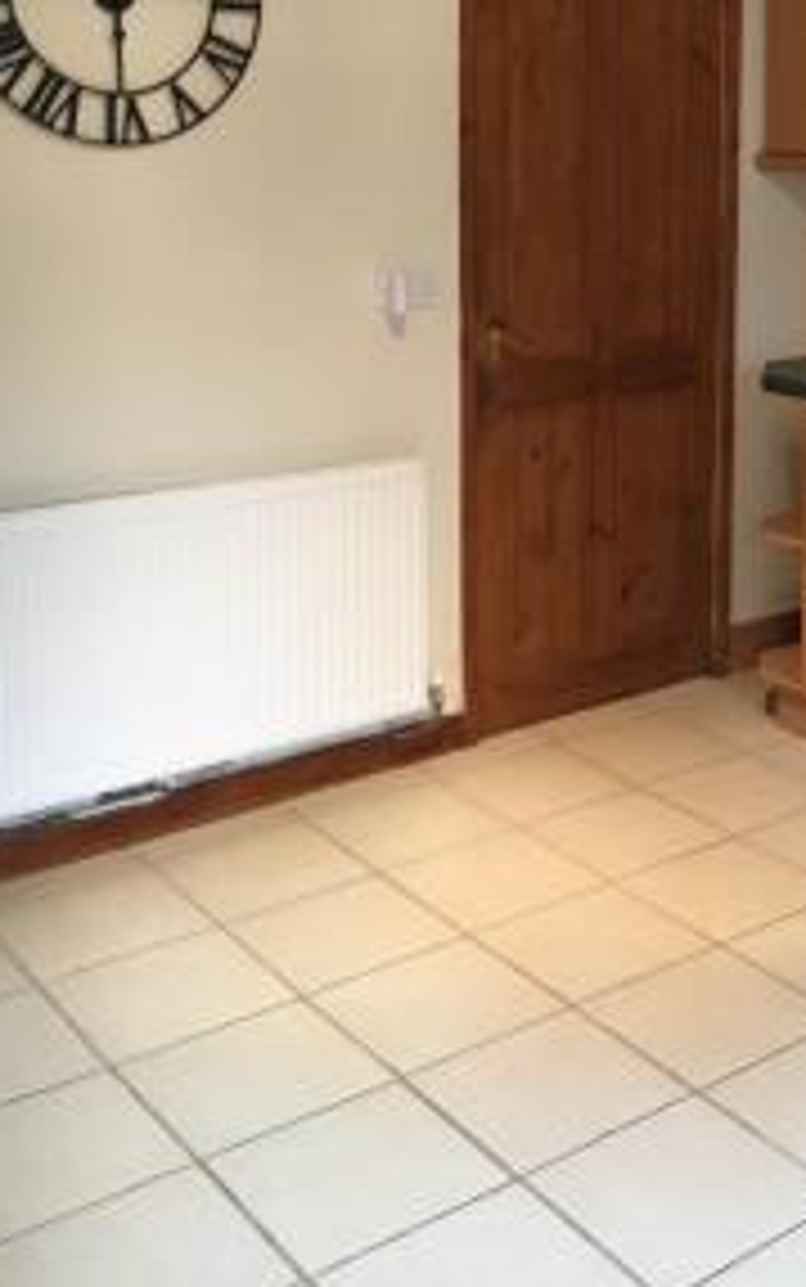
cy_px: 335
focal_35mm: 47
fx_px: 1650
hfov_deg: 26.6
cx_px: 711
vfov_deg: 41.5
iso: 200
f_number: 2.2
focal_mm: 4.15
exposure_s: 1/33
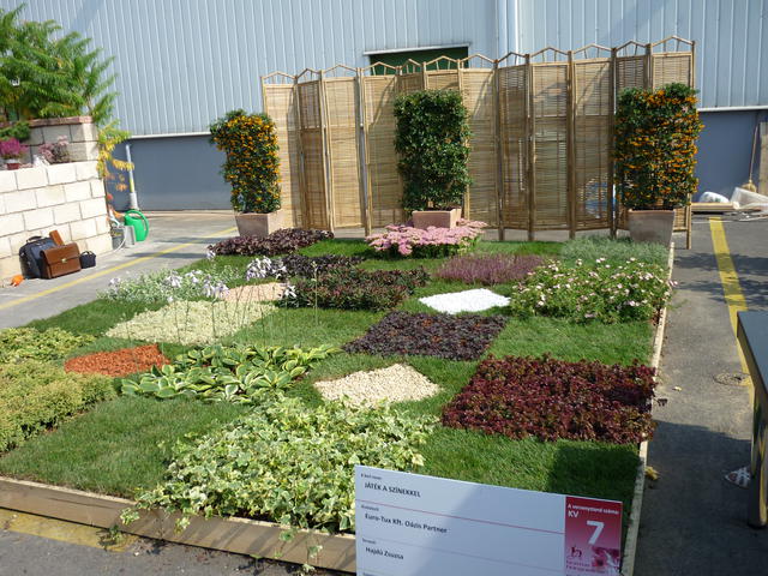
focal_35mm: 33
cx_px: 384
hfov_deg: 55.4
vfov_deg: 42.9
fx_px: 732
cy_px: 288
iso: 80
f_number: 2.8
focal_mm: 5.5
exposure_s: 1/1000
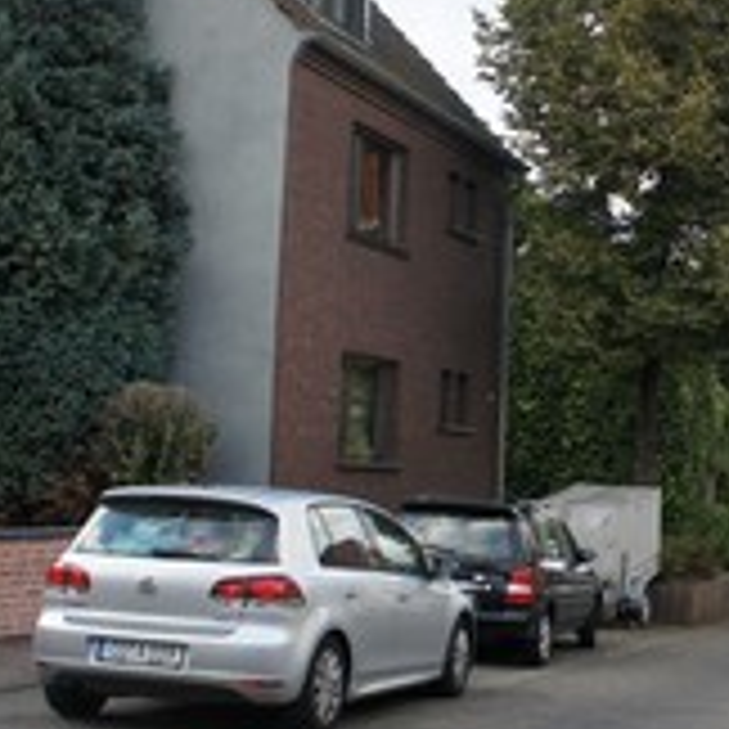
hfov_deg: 25.3
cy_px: 410
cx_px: 720
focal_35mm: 65
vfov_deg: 26.5
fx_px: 1549
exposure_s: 1/250
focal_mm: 18
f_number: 6.3
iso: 500
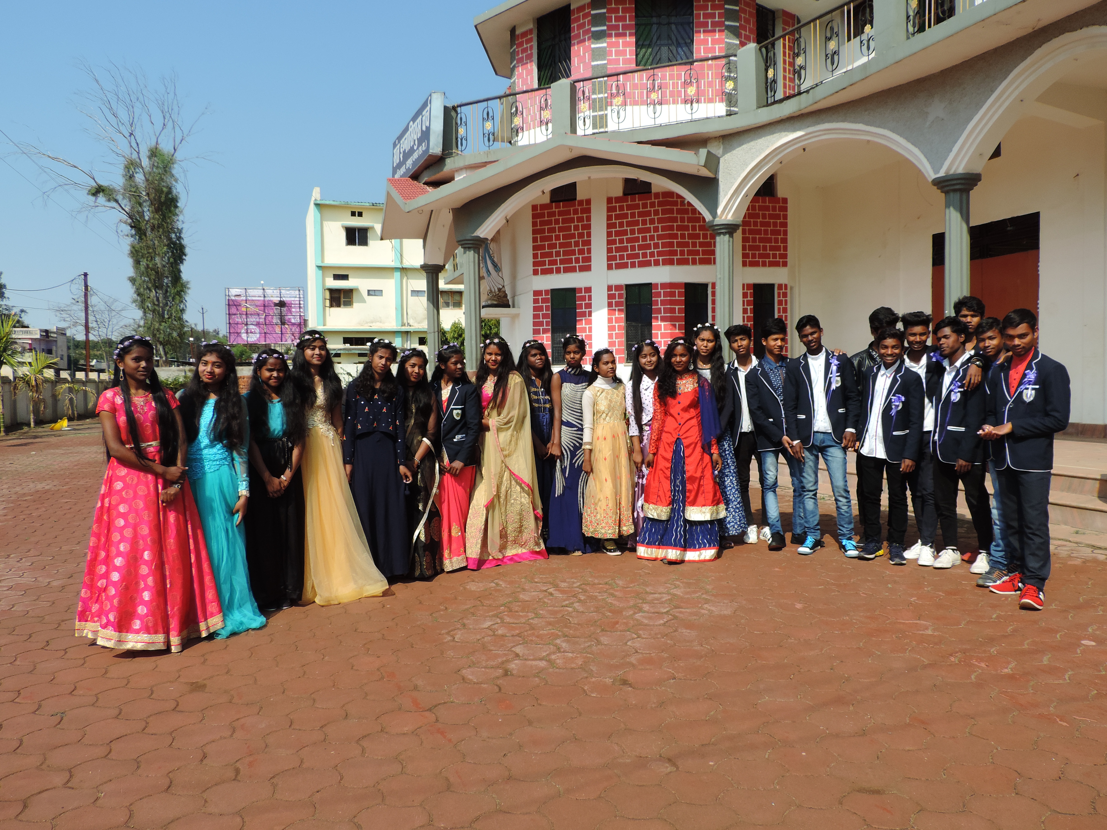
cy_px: 415
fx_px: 895
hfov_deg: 63.4
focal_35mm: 28
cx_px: 554
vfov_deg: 49.7
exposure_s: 1/1000
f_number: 3.1
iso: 80
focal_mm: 4.9
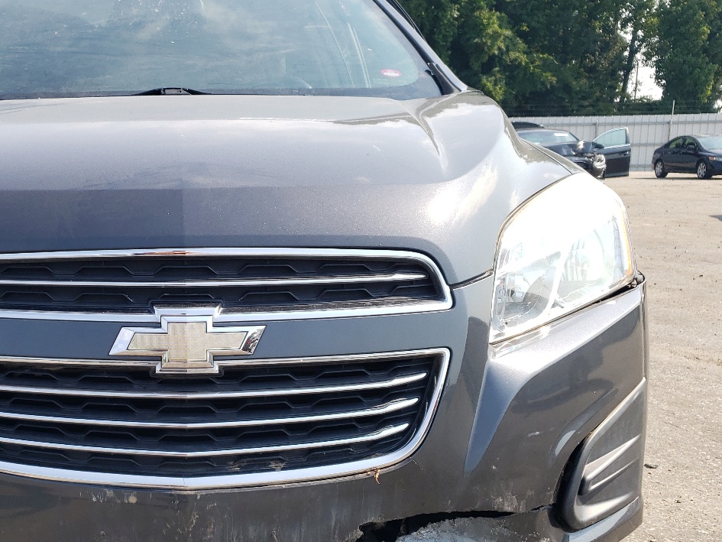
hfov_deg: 41.4
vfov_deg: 32.7
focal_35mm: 44
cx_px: 160
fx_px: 918
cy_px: 339
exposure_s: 1/1667
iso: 50
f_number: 1.5
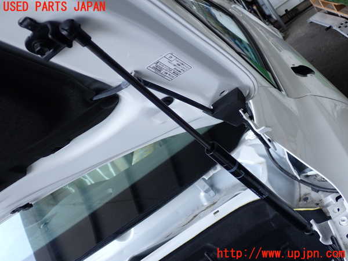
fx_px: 382
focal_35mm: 38
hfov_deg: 49.0
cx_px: 174
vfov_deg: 37.7
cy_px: 130
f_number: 2.7
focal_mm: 6.83
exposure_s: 1/125
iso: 100
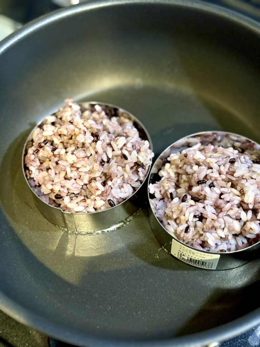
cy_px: 174
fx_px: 521
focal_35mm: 52
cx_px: 130
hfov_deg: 28.0
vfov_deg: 36.8
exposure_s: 1/33
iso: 250
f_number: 1.6
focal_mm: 5.96
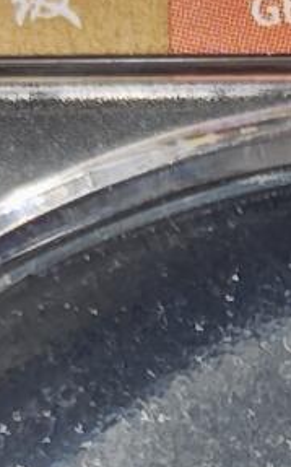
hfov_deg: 4.4
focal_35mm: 299
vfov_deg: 6.9
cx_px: 484
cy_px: 674
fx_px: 3800
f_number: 1.63
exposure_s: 1/327
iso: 64
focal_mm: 5.85
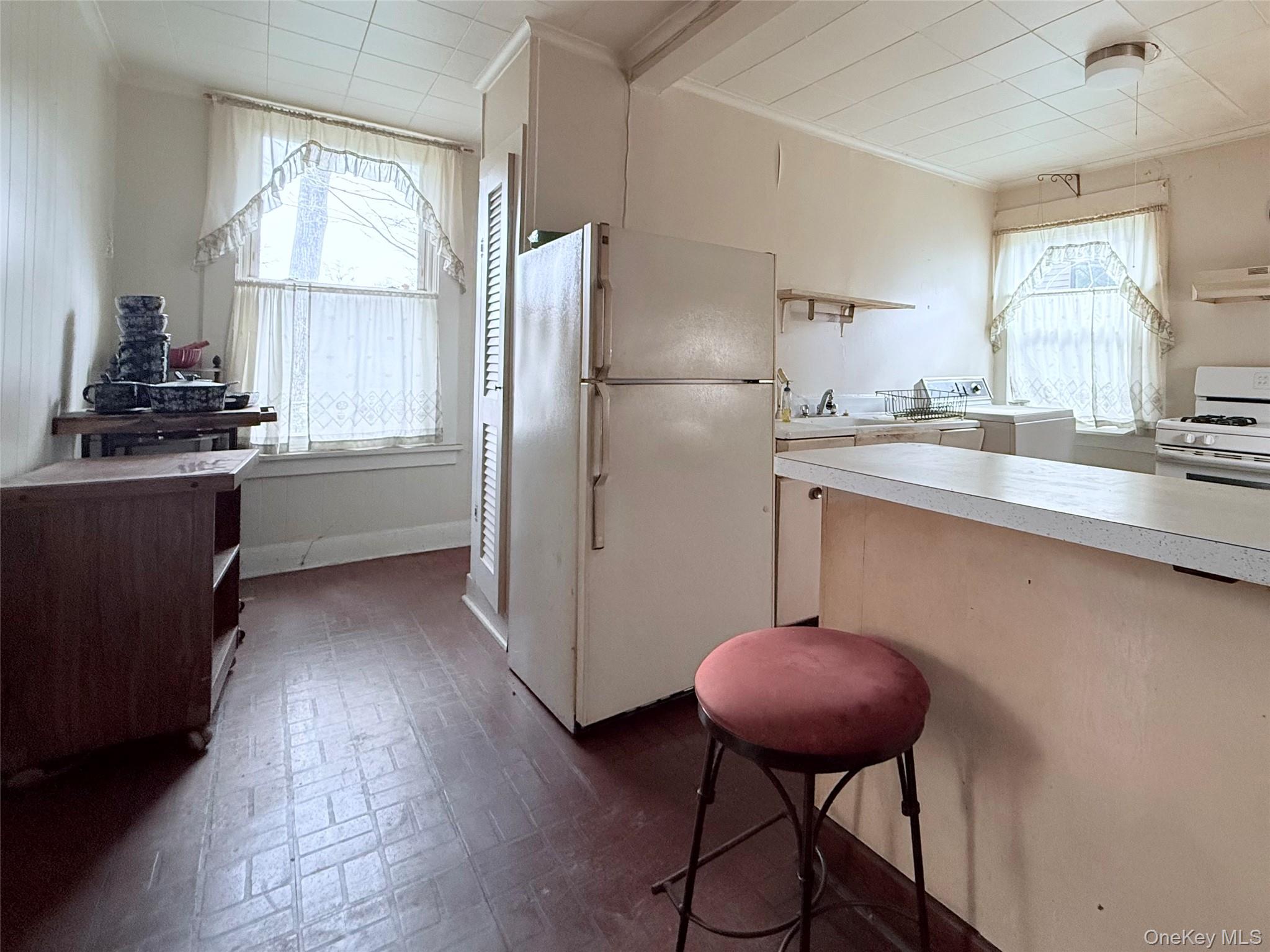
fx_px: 514
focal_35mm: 14
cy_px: 476
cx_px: 635
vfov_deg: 85.7
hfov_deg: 102.1
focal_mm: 2.22
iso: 400
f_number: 2.2
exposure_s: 1/120
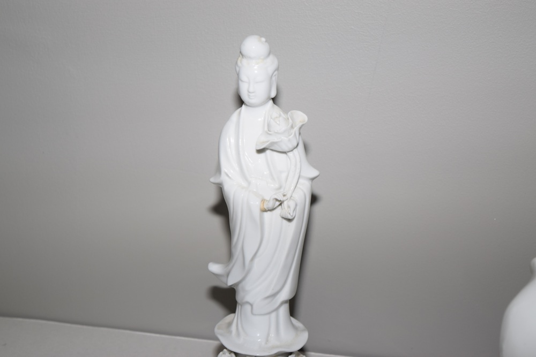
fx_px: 1072
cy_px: 178
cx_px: 268
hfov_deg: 28.1
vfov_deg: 18.9
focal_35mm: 72
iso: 280
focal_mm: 48
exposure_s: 1/60
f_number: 5.3
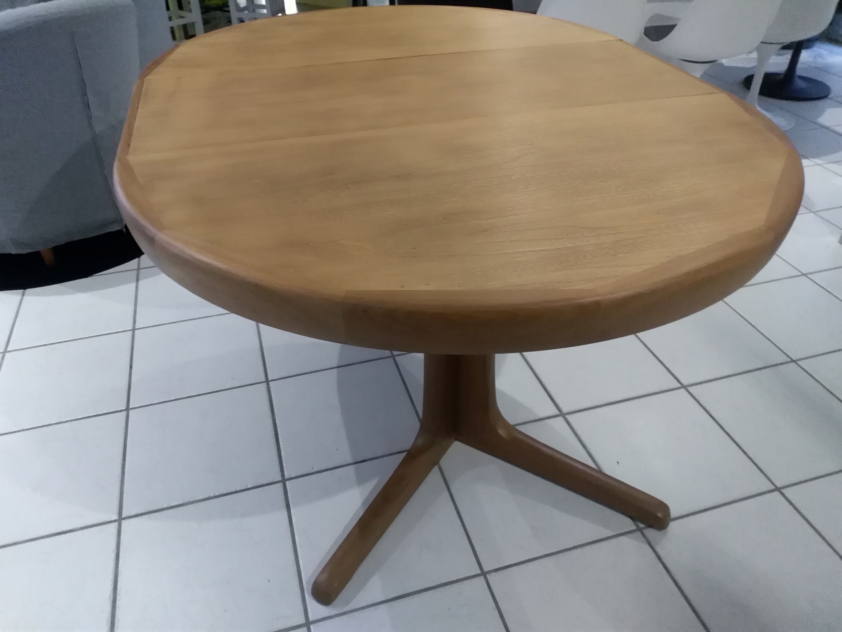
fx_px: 632
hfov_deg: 67.3
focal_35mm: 26
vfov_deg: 53.1
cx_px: 421
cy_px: 316
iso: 889
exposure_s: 1/25
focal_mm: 3.54
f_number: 2
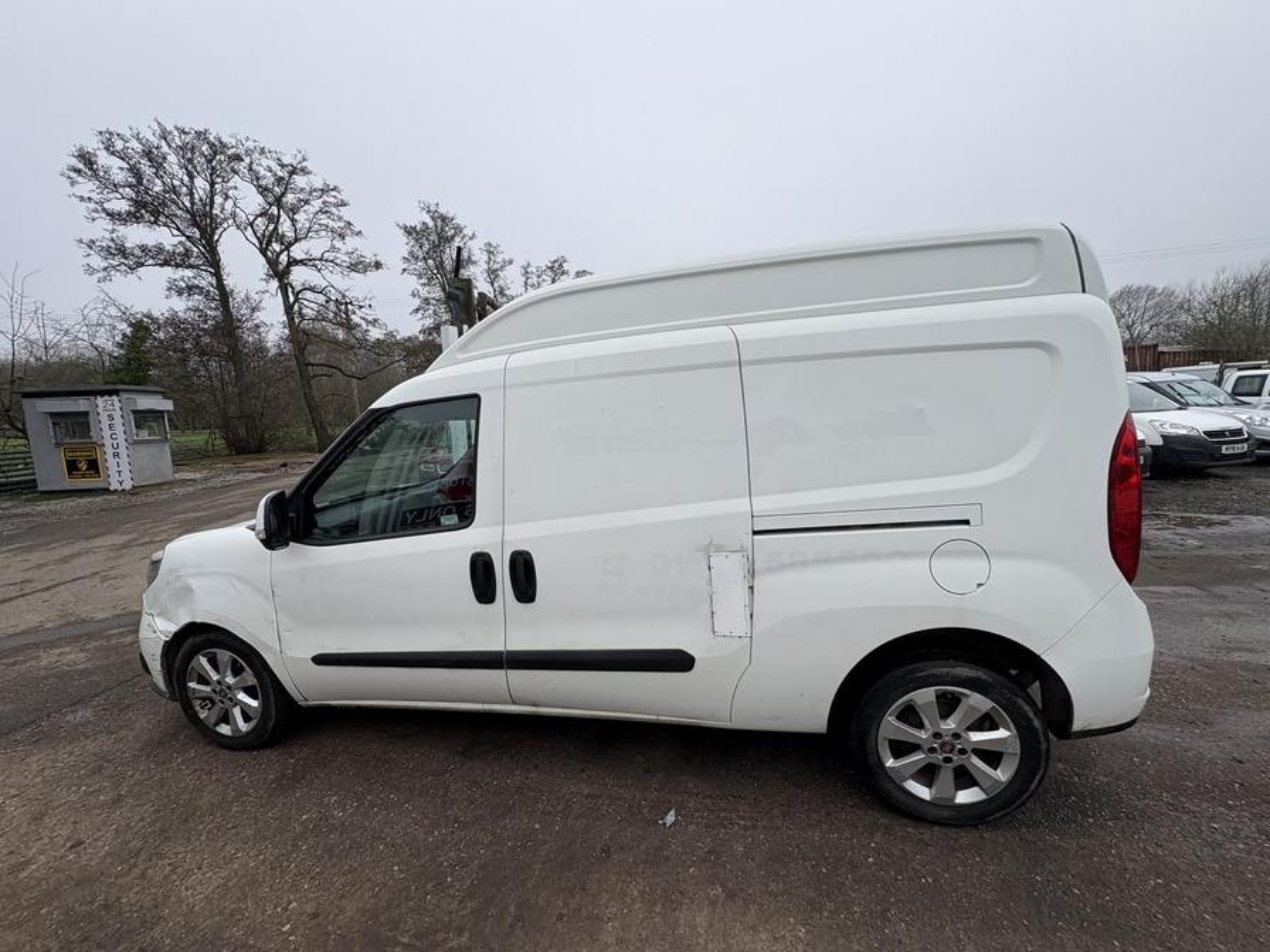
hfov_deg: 102.1
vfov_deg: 85.7
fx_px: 514
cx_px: 635
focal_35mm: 14
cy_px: 476
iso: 50
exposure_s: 1/821
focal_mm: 2.22
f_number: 2.2
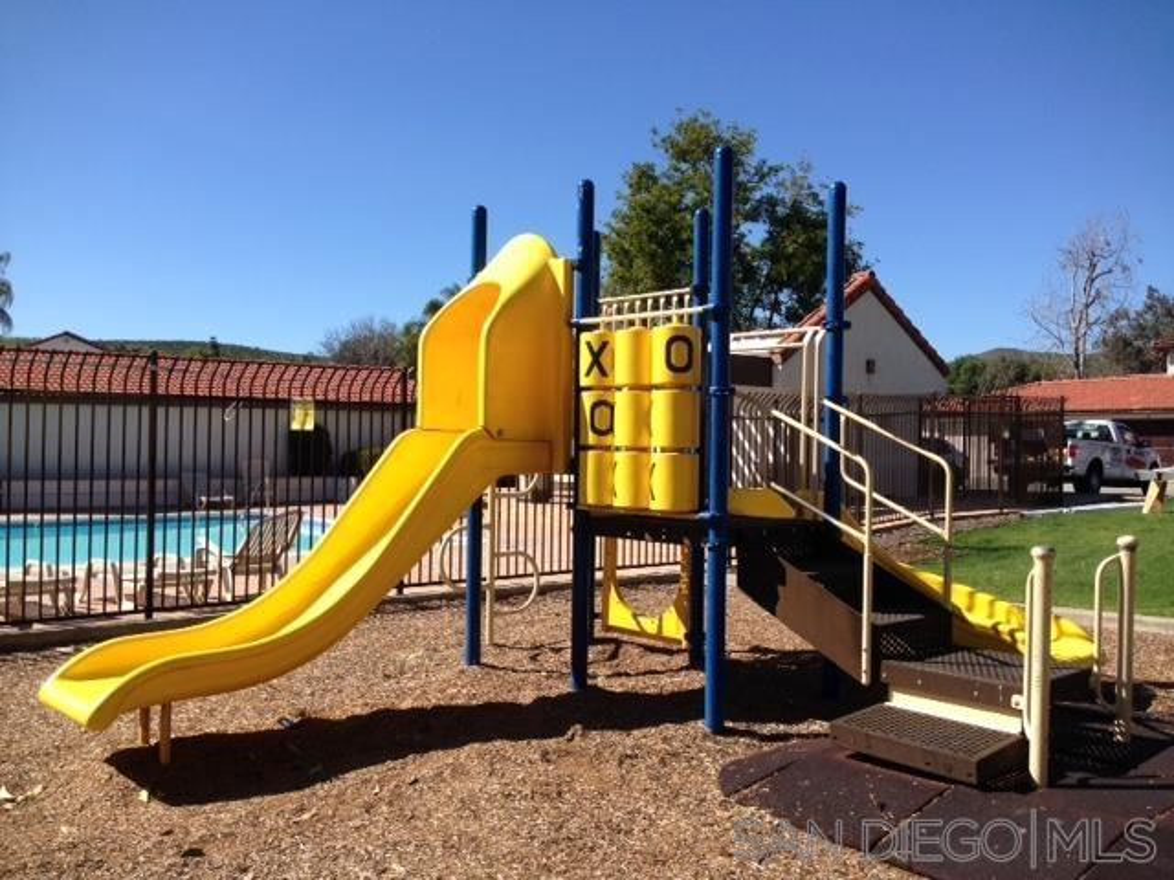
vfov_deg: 42.9
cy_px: 440
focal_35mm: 33
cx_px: 587
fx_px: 1119
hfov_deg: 55.4
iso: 50
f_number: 2.4
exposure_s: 1/1290
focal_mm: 4.12
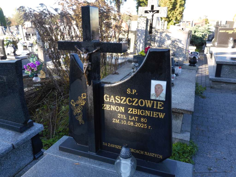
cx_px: 118
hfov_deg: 63.4
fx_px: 191
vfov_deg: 49.7
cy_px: 88
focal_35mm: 28
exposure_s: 1/100
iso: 80
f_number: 3.3
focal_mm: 4.9
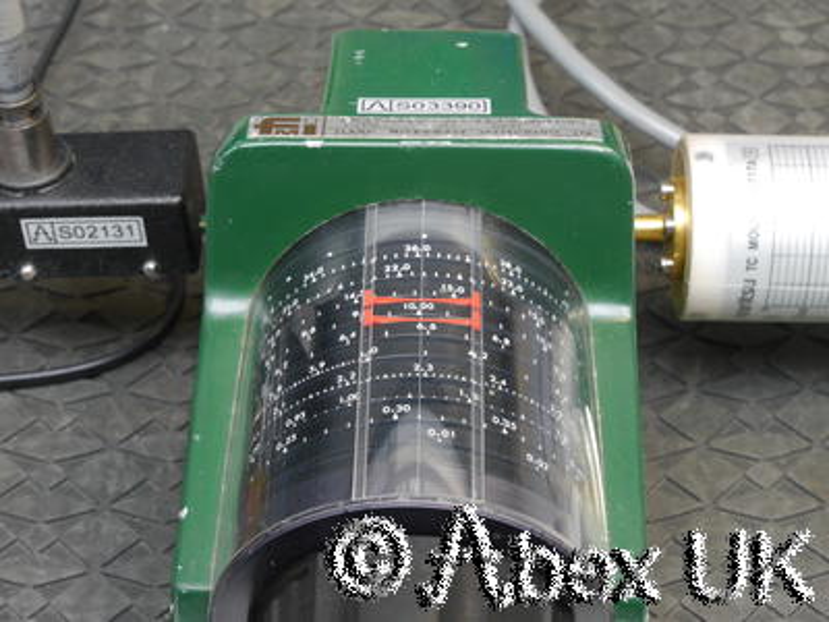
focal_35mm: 92
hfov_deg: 21.3
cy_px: 311
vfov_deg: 16.1
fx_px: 2203
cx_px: 414
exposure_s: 1/4
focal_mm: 46
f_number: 11
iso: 400
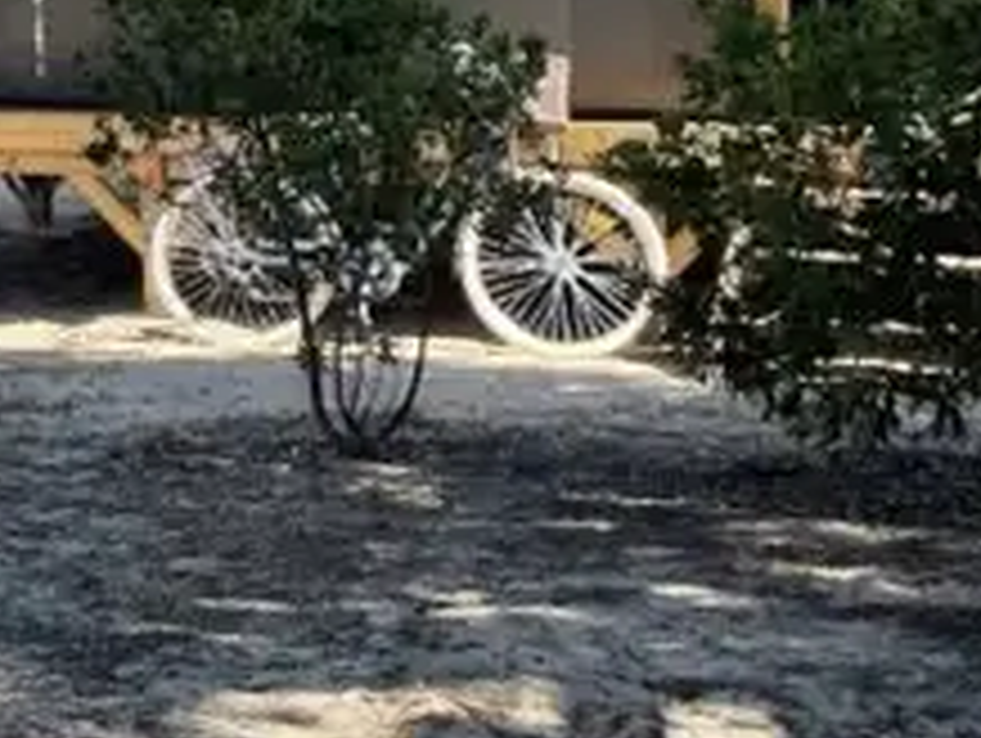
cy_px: -234
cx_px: -828
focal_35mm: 119
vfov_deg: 12.1
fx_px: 3376
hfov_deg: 14.4
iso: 32
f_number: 1.6
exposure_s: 1/749
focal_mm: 4.2
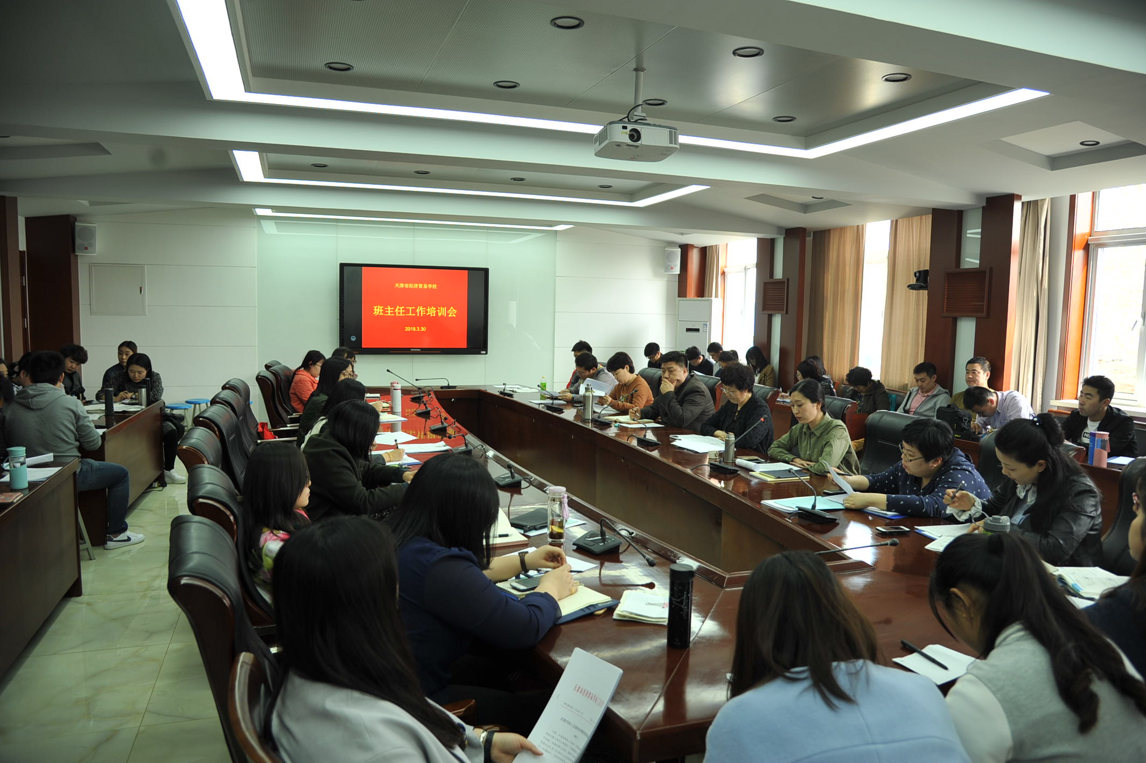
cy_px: 382
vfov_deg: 53.1
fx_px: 763
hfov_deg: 73.8
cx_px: 573
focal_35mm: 24
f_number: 4
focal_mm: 24
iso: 400
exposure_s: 1/60
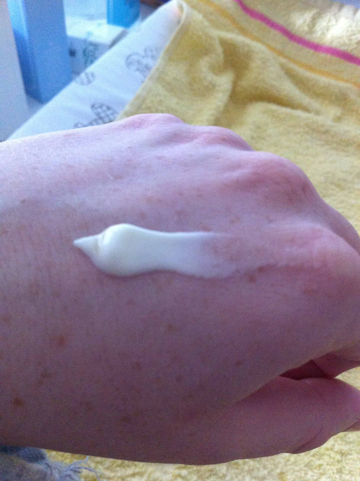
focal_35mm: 35
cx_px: 180
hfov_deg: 40.6
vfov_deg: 52.7
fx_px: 487
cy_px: 240
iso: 500
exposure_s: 1/17
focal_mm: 3.85
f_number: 2.8
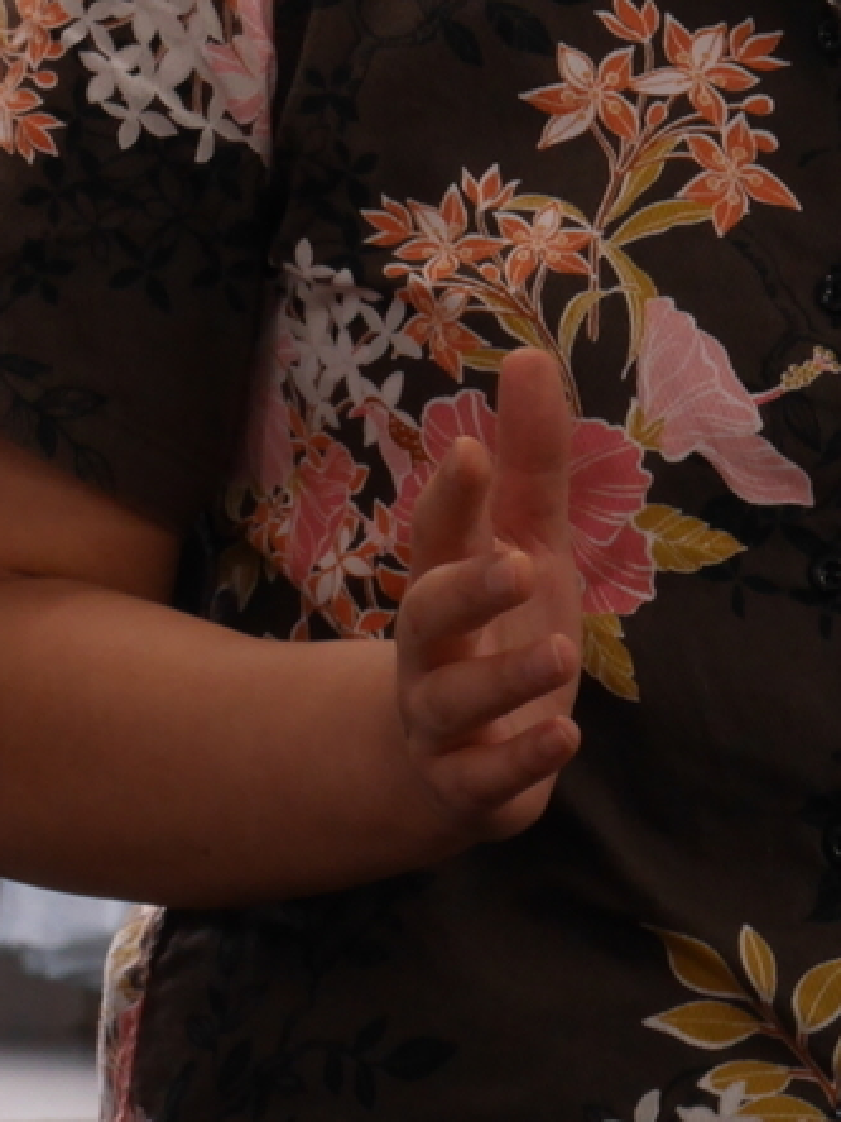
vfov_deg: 4.2
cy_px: -288
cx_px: 716
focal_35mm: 476
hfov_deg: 3.1
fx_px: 15419
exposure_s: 1/50
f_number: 11
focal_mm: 88
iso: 800
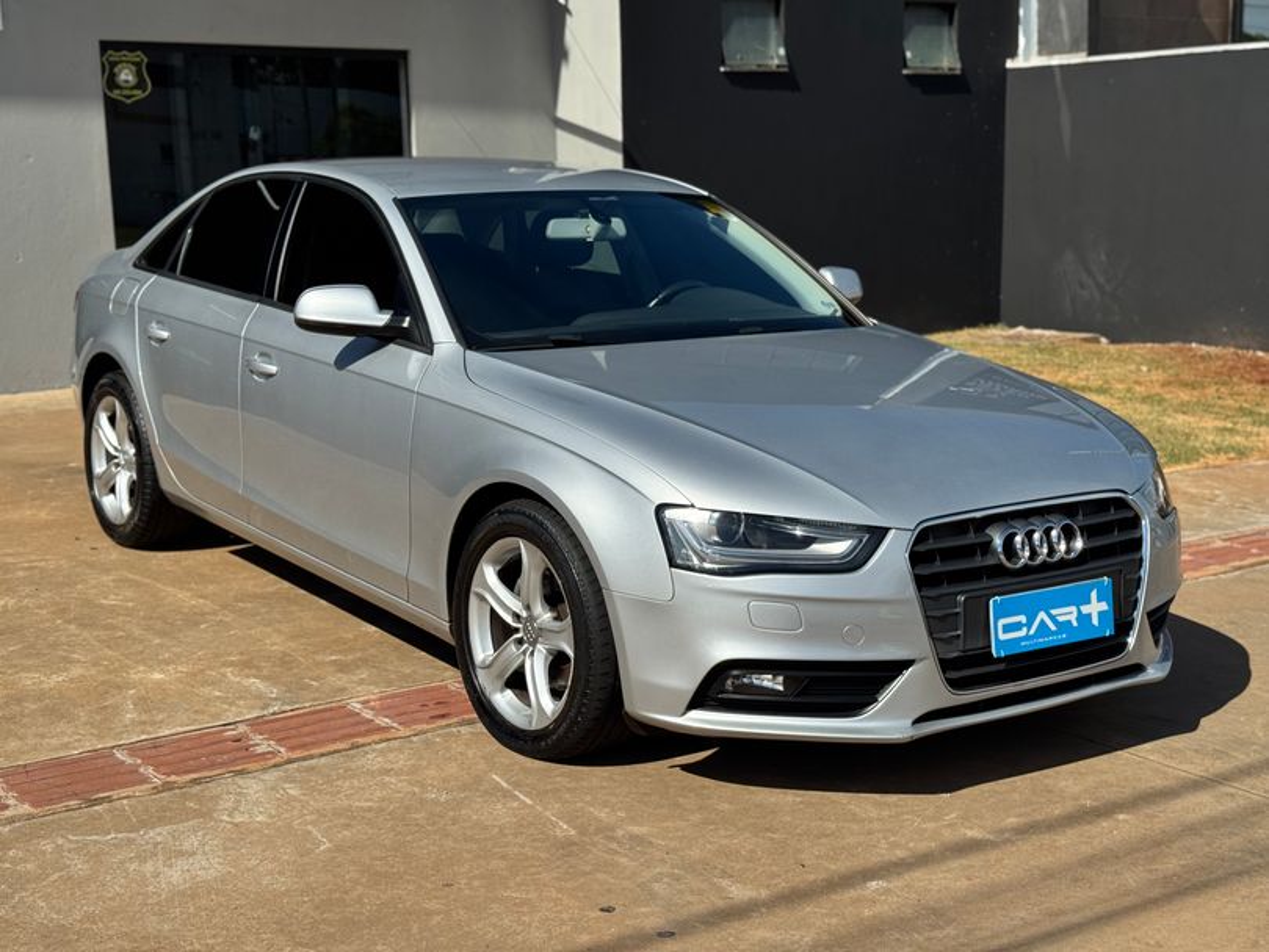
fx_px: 1760
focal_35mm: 48
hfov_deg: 39.6
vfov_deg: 30.3
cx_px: 634
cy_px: 476
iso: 64
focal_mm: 6.76
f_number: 1.78
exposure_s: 1/7937
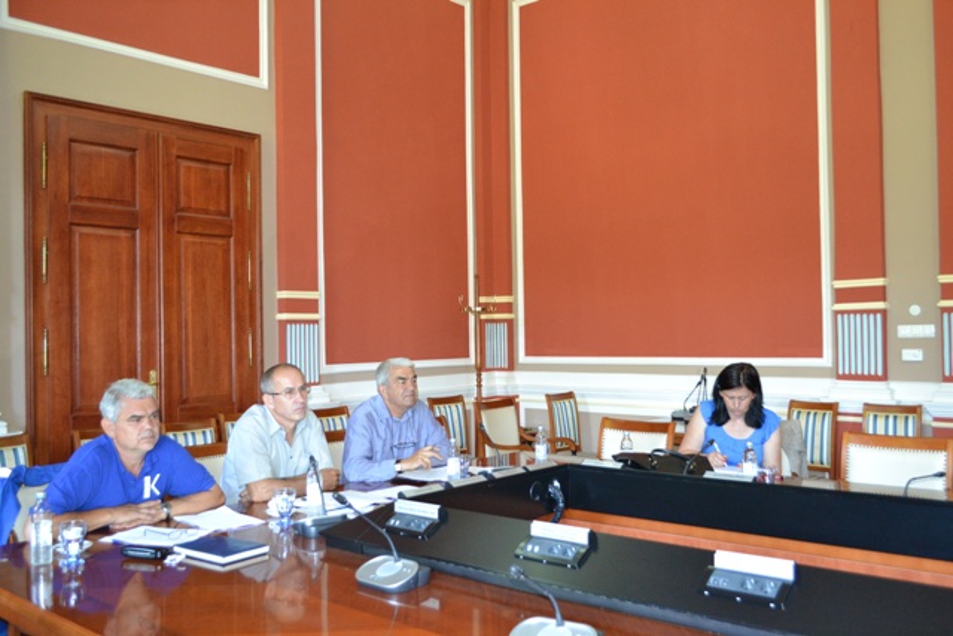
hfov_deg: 57.2
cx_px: 476
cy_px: 318
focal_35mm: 33
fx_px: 874
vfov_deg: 40.0
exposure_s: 1/60
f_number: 3.8
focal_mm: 22
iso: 2000
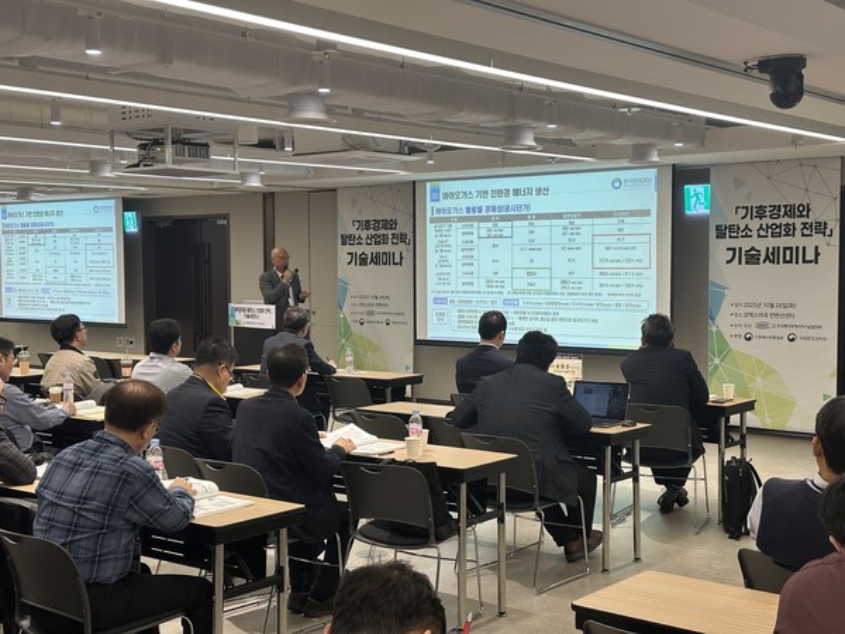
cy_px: 317
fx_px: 1172
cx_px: 422
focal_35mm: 48
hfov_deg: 39.7
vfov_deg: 30.3
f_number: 1.78
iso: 80
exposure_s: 1/120
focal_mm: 6.86
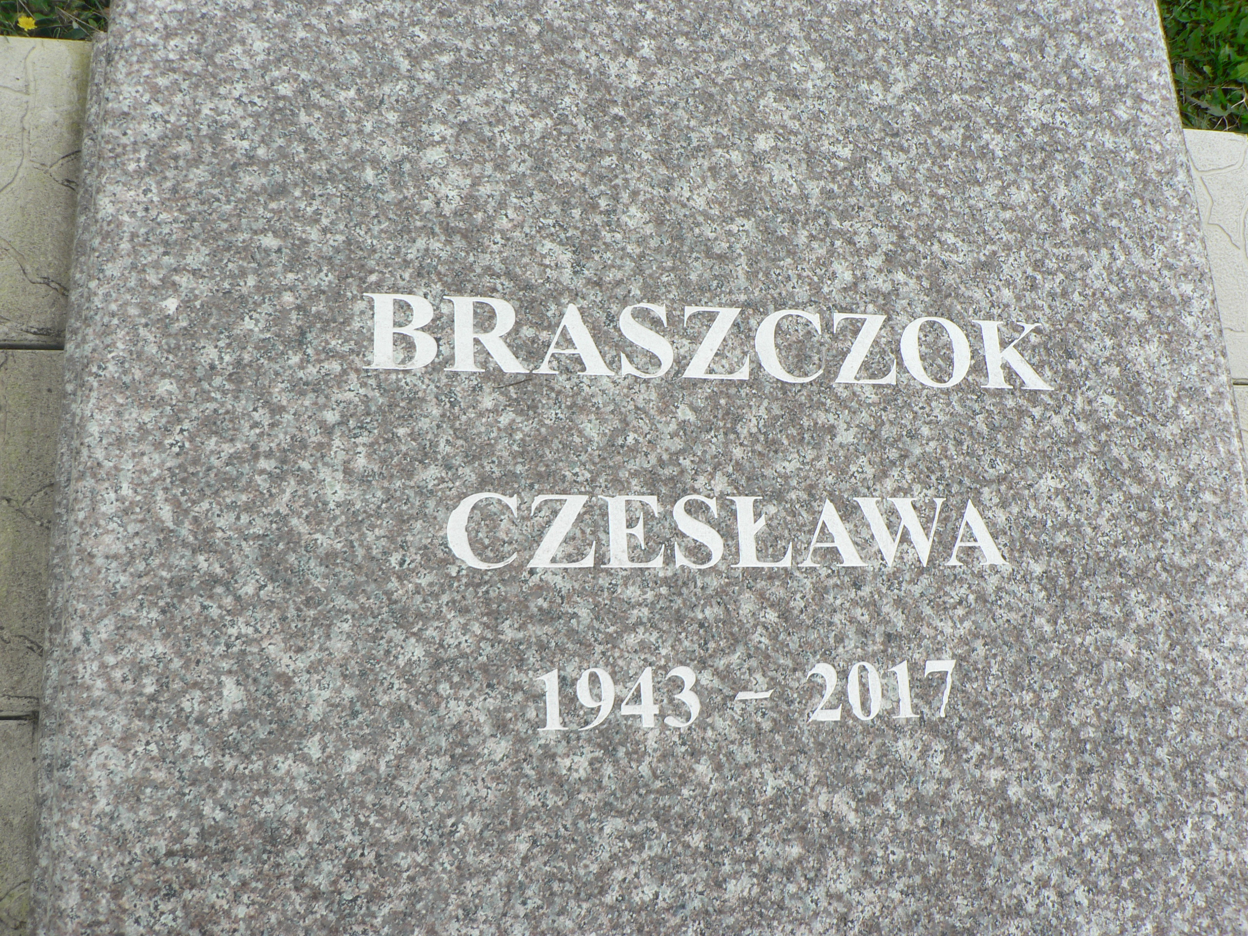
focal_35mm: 36
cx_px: 624
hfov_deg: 51.4
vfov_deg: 39.7
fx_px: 1298
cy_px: 468
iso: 80
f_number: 4
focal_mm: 6
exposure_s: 1/160
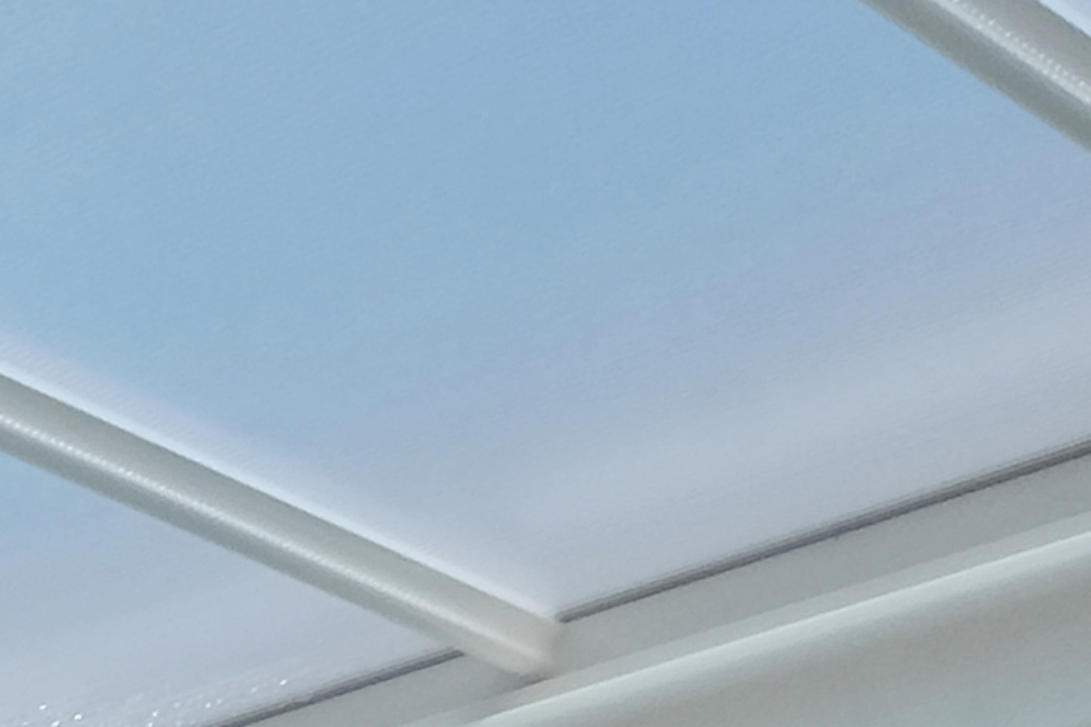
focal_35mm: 102
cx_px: -2311
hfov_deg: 11.0
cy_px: 2410
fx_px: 3091
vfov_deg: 9.4
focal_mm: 10
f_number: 14
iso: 320
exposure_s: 1/180
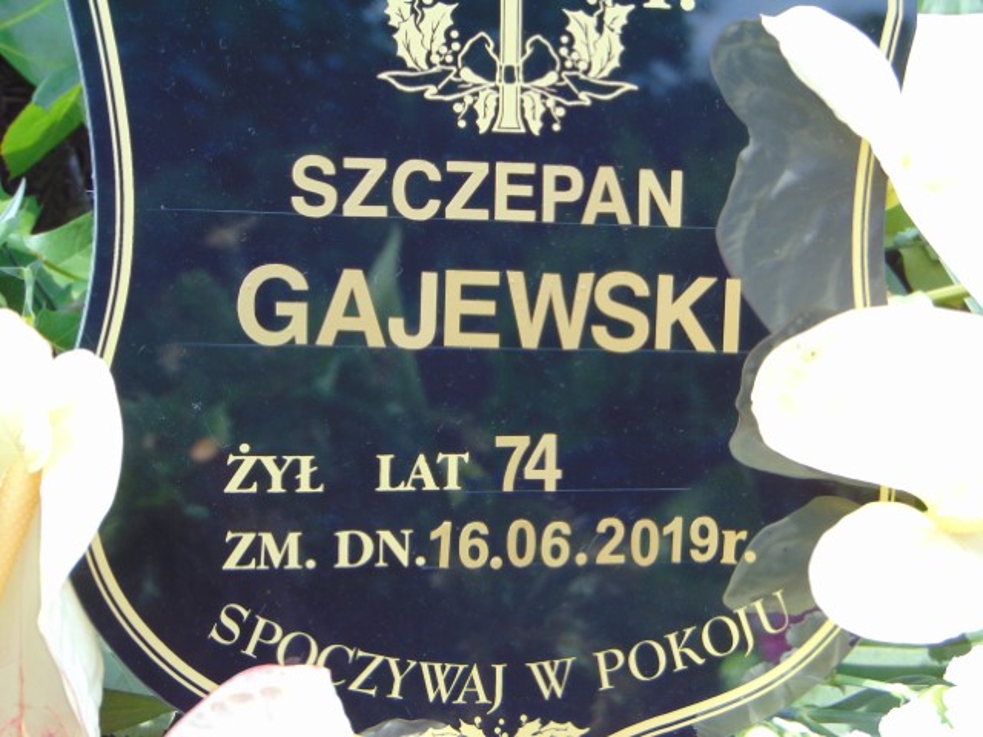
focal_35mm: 108
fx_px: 3067
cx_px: 492
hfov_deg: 18.2
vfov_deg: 13.7
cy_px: 368
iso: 80
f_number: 3.9
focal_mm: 19.4
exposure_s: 1/160
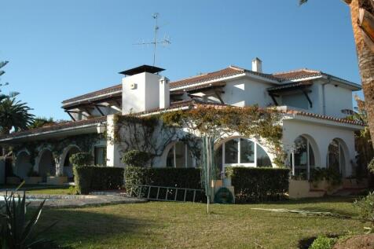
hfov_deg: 46.4
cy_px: 124
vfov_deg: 31.9
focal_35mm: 42
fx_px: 436
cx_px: 187
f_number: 10
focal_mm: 28
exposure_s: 1/400
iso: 400
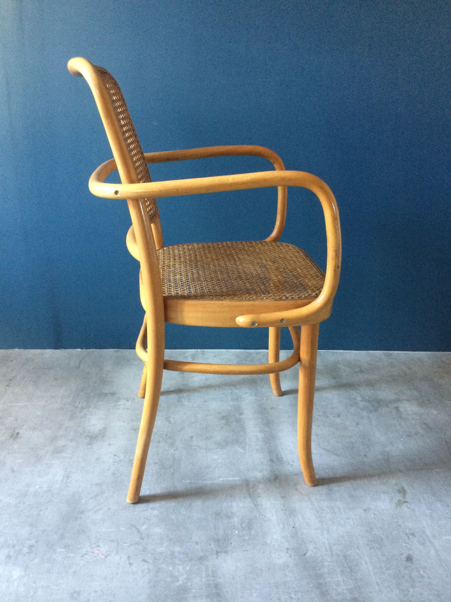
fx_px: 504
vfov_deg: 61.7
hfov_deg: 48.2
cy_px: 301
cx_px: 226
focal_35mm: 29
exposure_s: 1/17
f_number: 2.2
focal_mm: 4.15
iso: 250
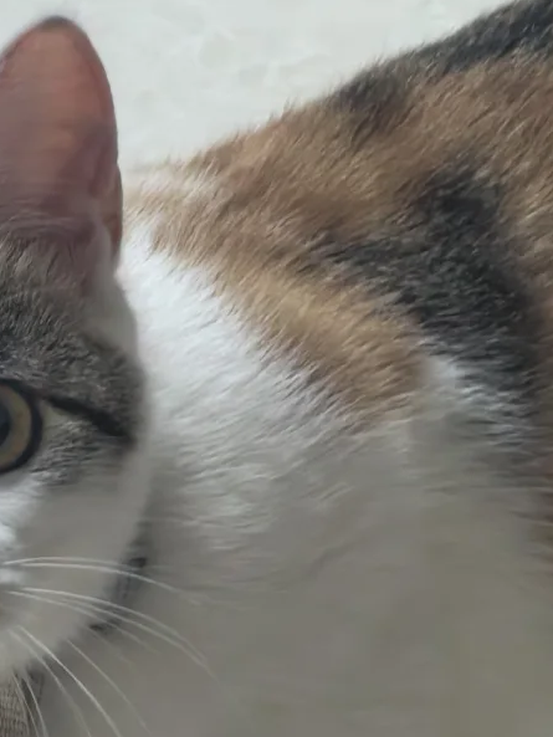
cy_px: 733
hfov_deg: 4.5
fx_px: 6984
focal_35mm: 328
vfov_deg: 6.0
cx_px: -7
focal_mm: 14.45
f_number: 3.4
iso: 400
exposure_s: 1/33.3
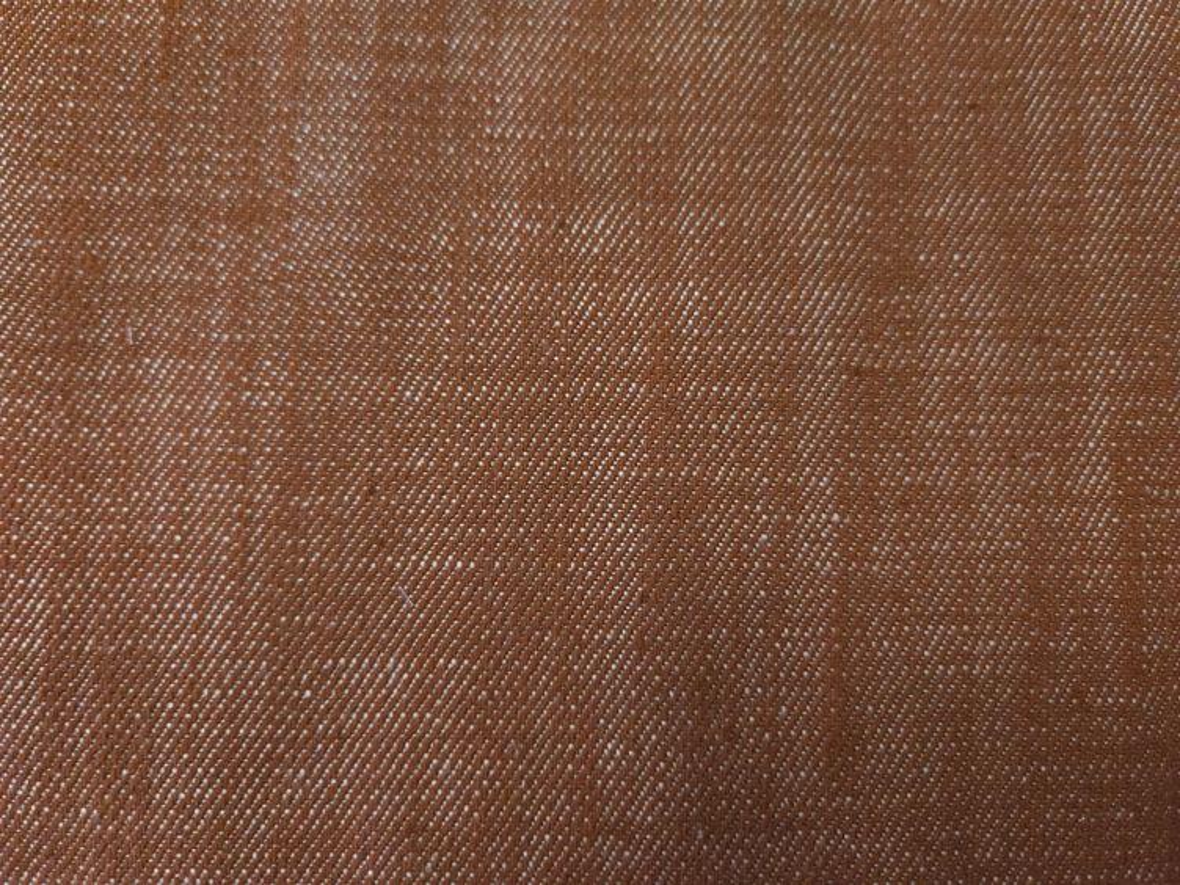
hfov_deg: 71.6
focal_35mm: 24
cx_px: 590
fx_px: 818
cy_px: 442
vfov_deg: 56.8
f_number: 1.8
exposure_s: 1/180
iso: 320
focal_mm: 5
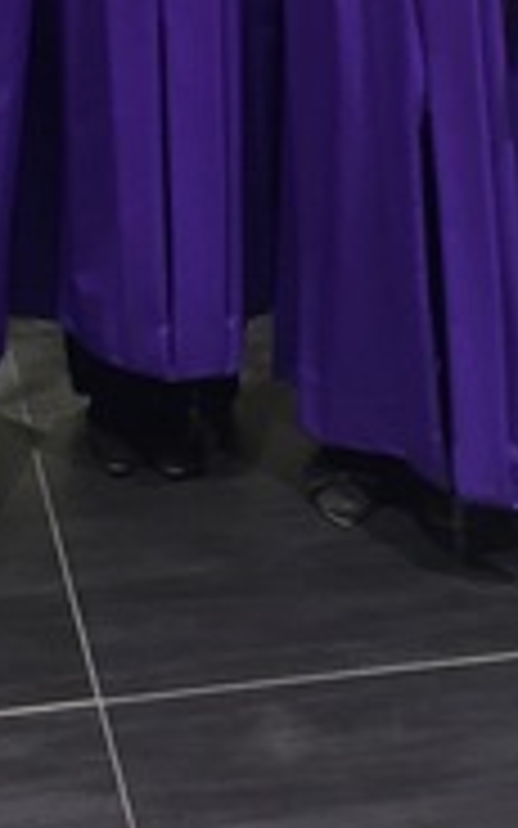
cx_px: 63
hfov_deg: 16.1
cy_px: -225
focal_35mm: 80
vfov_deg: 23.2
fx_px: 1807
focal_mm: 4.15
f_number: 2.2
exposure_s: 1/17
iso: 200
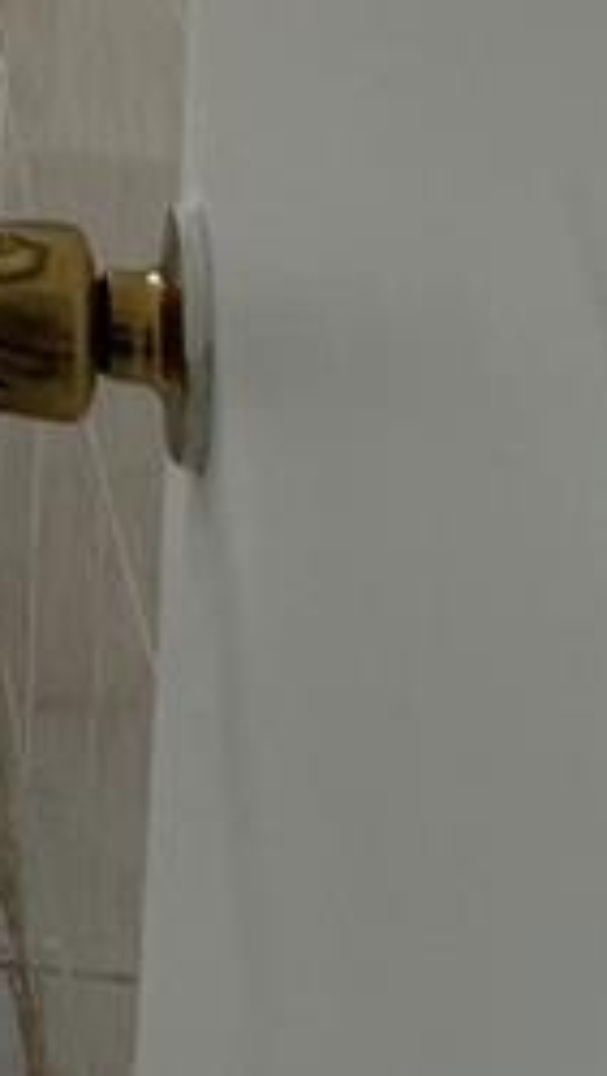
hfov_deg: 7.9
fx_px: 3884
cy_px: -1244
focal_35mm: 136
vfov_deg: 13.1
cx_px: -1119
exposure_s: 1/448
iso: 50
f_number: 1.5
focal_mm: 5.7
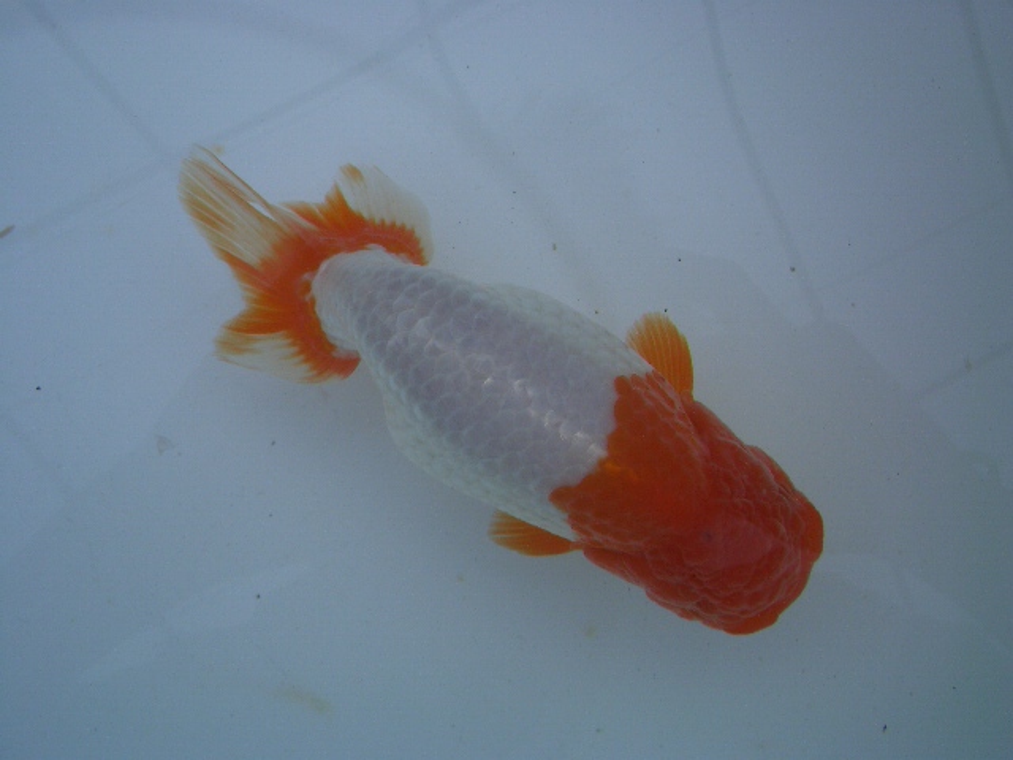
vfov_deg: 40.7
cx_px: 506
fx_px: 1024
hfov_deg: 52.6
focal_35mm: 35
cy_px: 380
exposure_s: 1/800
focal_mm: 5.8
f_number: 4.3
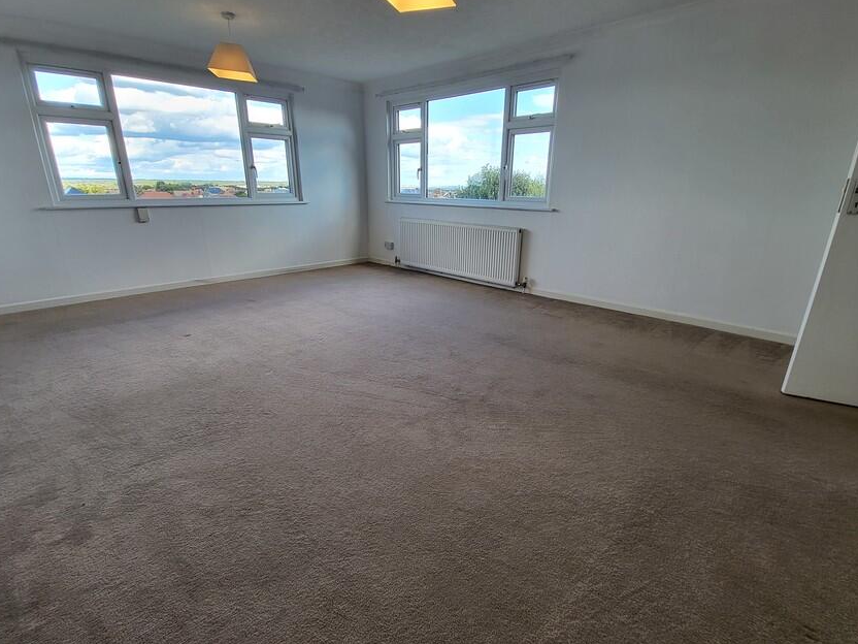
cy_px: 342
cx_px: 434
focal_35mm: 16
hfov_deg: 94.5
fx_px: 397
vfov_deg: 78.0
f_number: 2.2
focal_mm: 1.74
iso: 50
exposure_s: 1/100
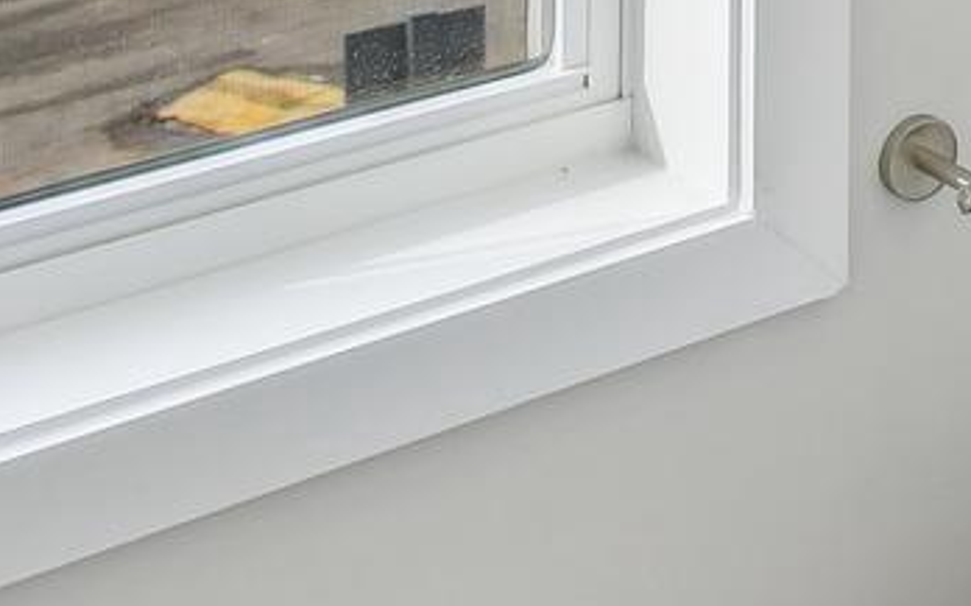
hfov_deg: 17.7
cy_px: -878
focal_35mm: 102
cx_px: 1557
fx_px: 2697
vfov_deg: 10.8
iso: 200
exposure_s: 1/200
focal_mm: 17
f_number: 8
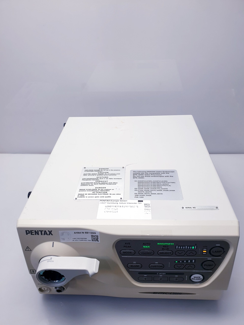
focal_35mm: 26
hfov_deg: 53.1
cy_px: 162
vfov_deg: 67.3
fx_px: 244
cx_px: 122
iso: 80
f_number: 2.4
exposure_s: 1/100
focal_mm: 4.3
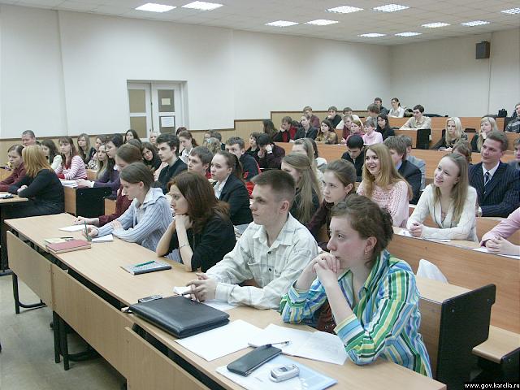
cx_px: 260
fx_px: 496
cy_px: 195
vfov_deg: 42.9
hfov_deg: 55.4
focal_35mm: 33
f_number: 2.8
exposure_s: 1/45
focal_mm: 8.52
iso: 160
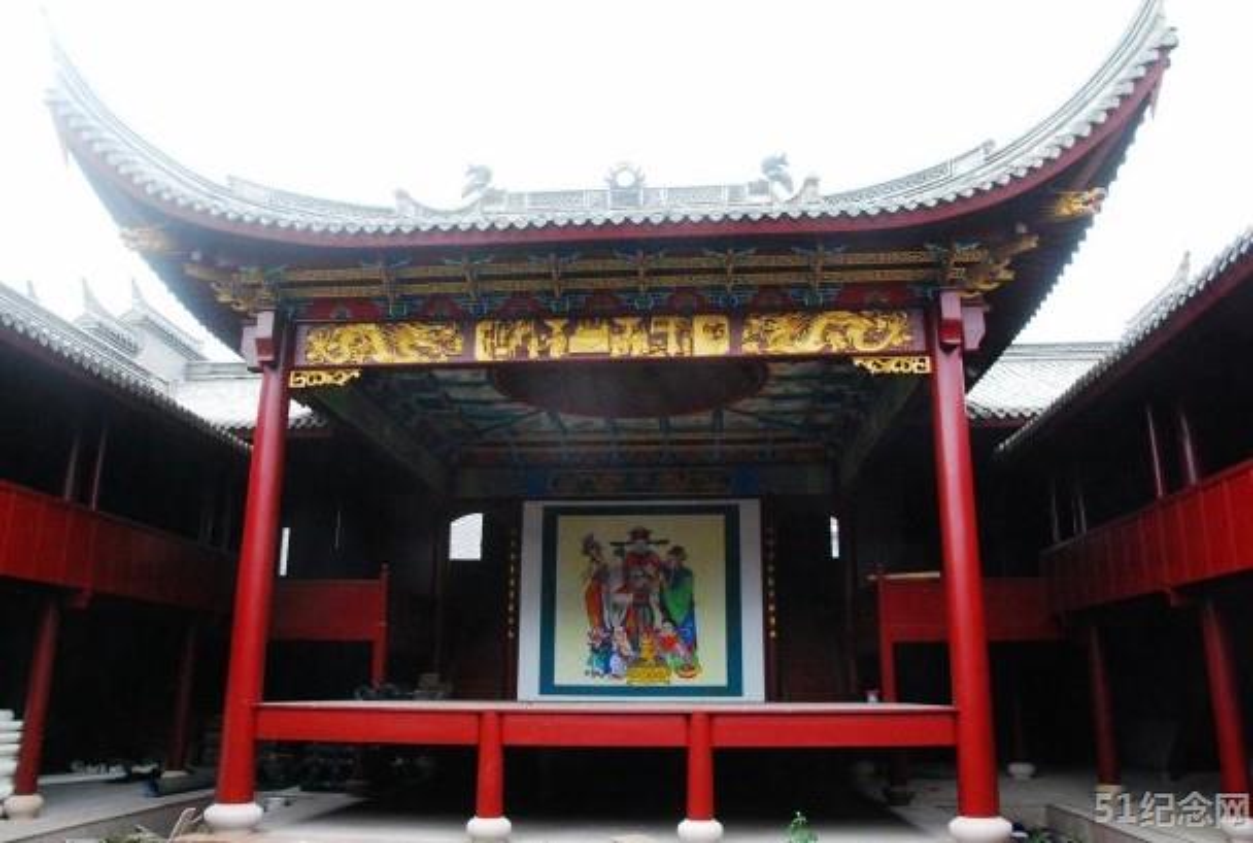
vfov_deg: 53.4
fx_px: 838
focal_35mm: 24
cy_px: 422
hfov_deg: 73.6
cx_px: 626
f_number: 5.6
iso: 1600
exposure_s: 1/80
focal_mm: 16
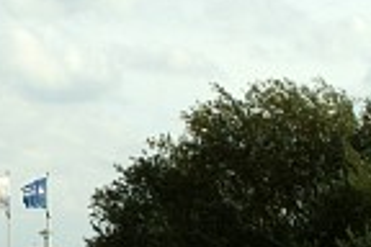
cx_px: -57
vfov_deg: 8.3
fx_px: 1711
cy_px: 205
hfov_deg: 12.1
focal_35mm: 166
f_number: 4.8
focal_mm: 35
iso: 400
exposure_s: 1/2000
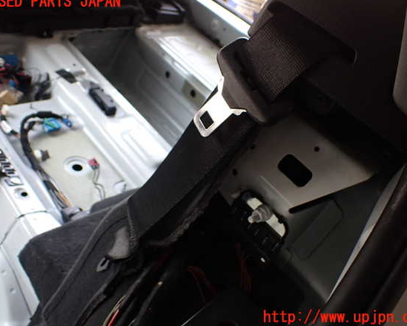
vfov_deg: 45.8
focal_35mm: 32
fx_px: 385
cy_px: 160
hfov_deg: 55.7
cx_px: 208
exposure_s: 1/125
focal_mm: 5.4
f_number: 2.3
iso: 250
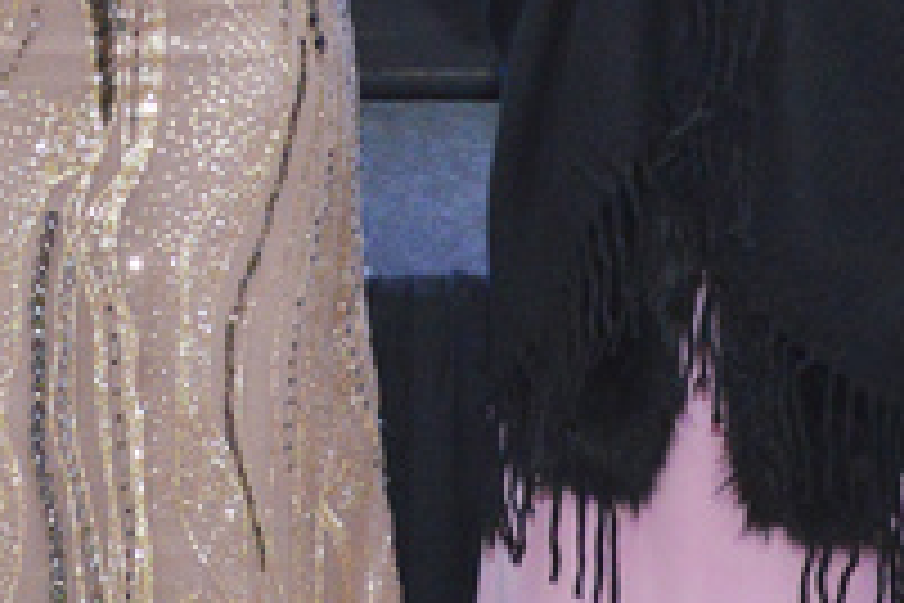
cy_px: -268
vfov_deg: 7.1
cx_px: 18
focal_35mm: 191
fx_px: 4796
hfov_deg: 10.7
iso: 2000
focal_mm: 32
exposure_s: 1/160
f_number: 5.6
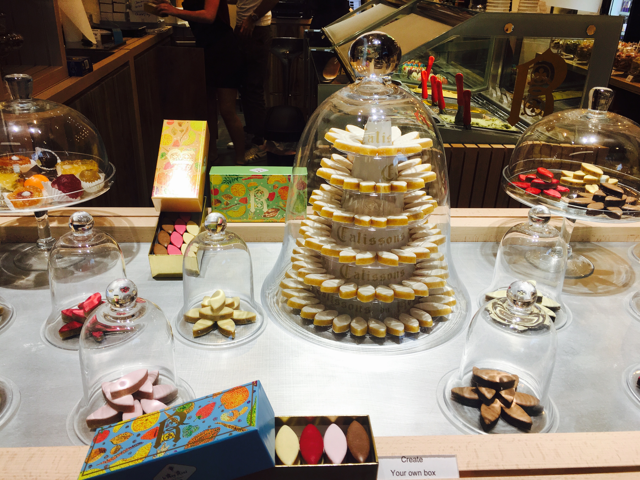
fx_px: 536
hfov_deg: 61.7
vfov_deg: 48.2
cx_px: 320
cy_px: 240
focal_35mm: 29
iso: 25
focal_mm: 4.15
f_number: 2.2
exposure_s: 1/60
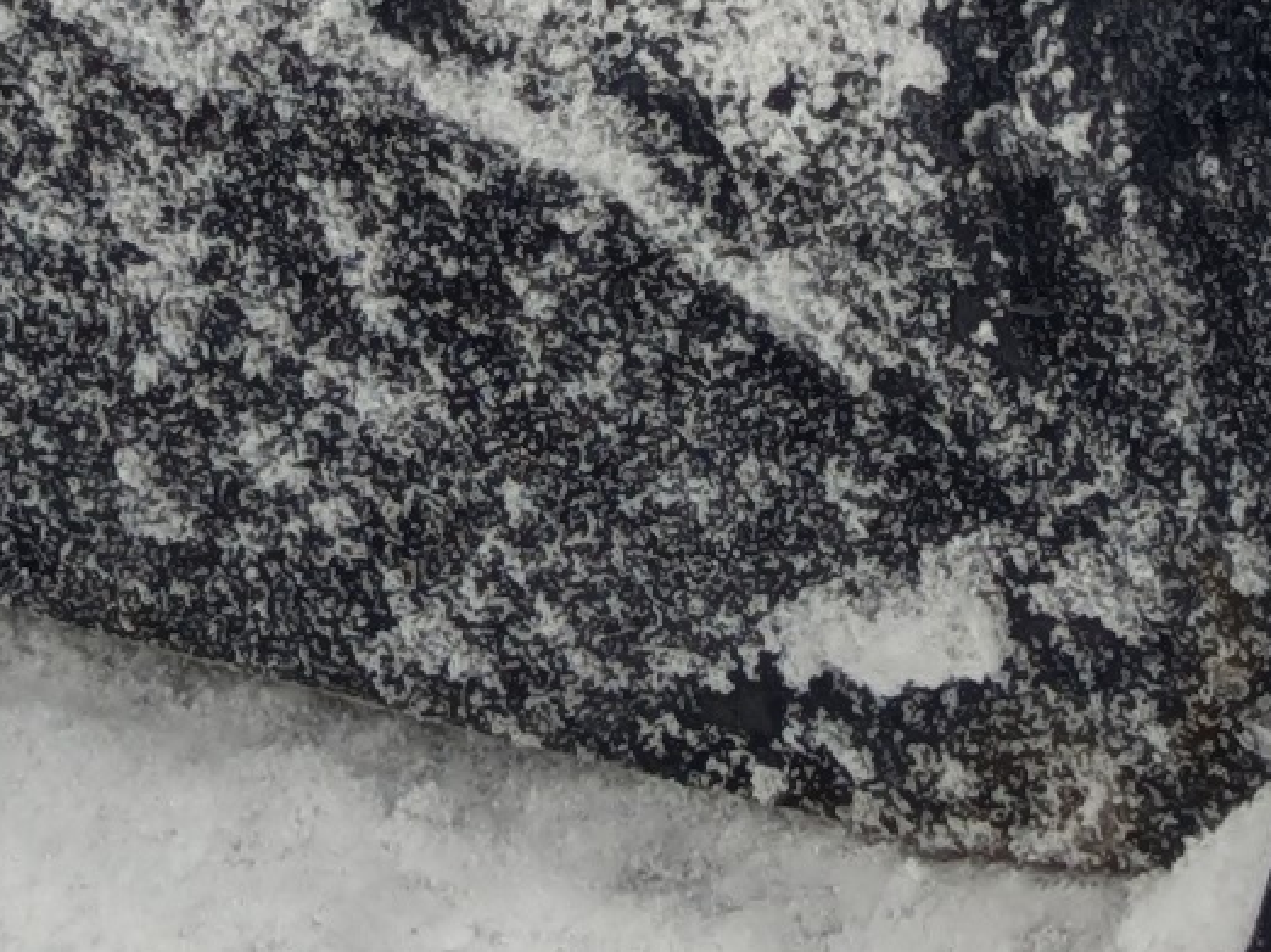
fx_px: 6753
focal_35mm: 184
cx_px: 1697
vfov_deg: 7.3
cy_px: -1675
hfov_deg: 10.5
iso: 30
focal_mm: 4.53
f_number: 1.7
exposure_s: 1/276
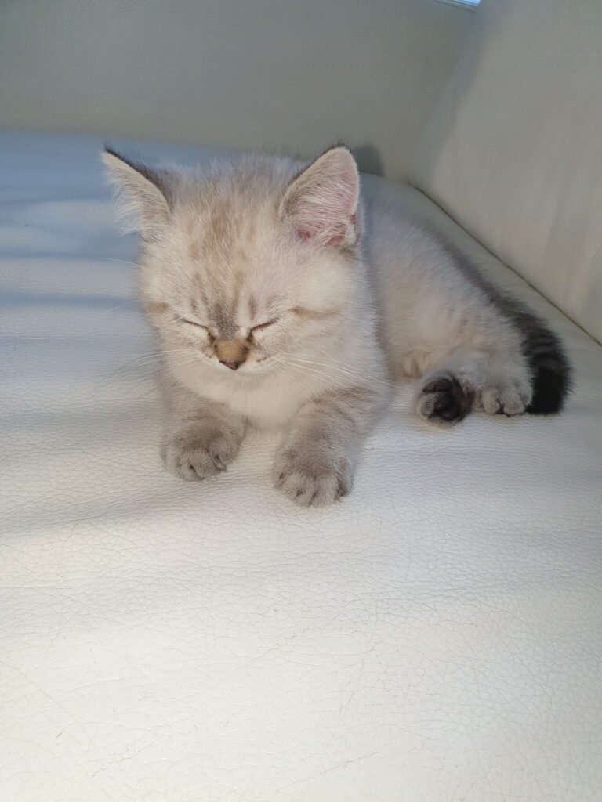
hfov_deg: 53.1
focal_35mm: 26
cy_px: 401
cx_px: 301
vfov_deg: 67.3
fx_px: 603
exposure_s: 1/50
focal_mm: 4.3
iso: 80
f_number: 2.4
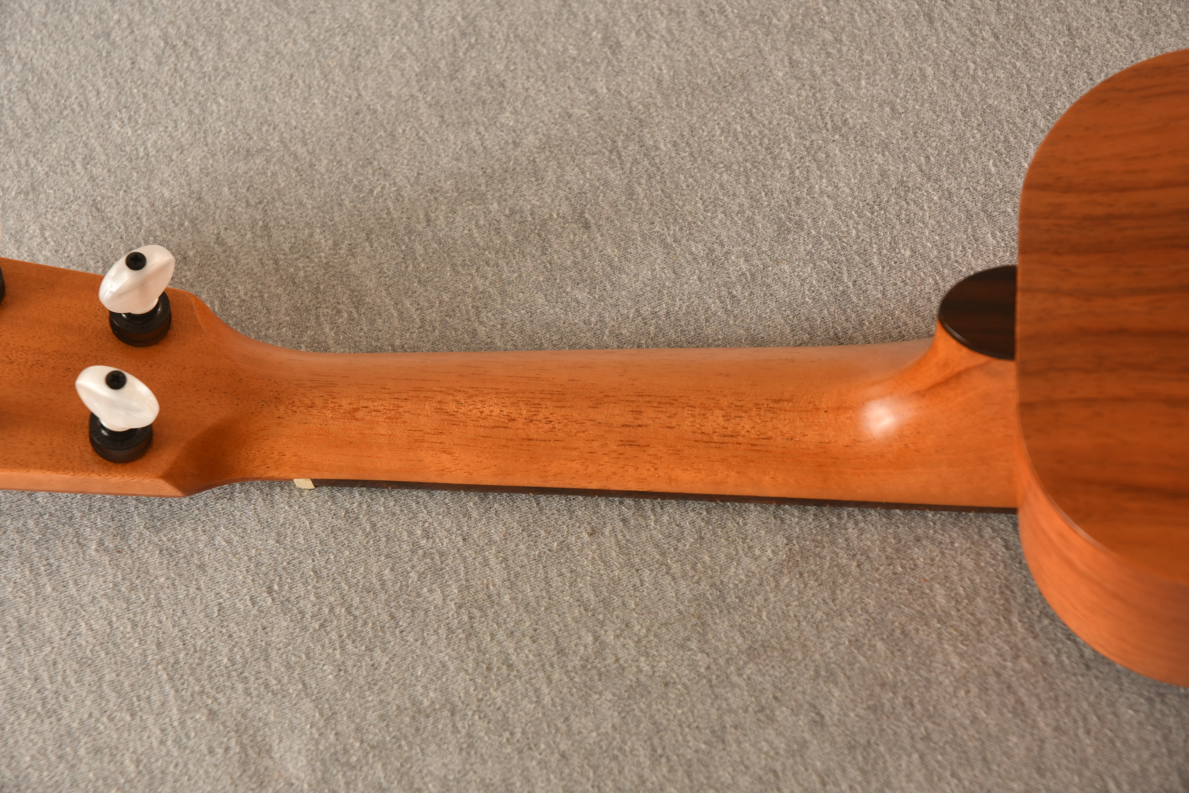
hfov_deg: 19.5
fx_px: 3468
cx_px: 594
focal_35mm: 105
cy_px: 396
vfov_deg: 13.0
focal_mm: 70
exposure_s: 1/60
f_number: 6.3
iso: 200
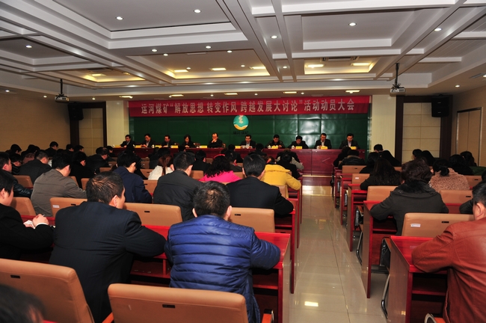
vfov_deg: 53.0
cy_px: 162
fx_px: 324
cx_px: 243
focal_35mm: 24
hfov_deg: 73.8
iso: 250
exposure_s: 1/60
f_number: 5
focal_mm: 24
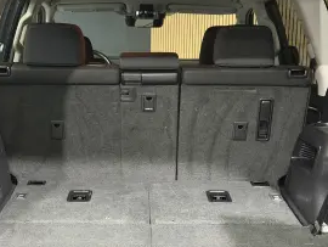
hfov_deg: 30.2
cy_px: 155
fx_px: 607
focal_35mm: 64
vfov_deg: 22.9
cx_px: 148
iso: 500
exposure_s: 1/25
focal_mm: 6.76
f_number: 1.78
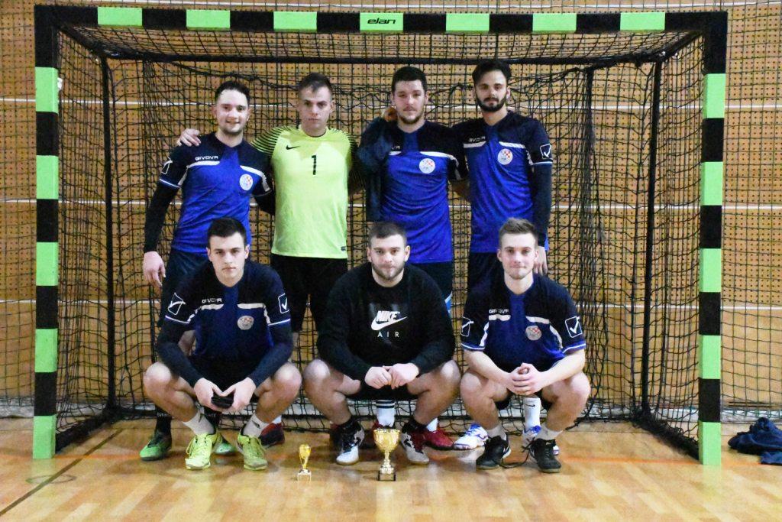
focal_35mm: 57
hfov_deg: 35.0
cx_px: 391
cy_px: 261
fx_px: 1238
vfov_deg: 23.8
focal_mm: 38
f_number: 9
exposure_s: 1/800
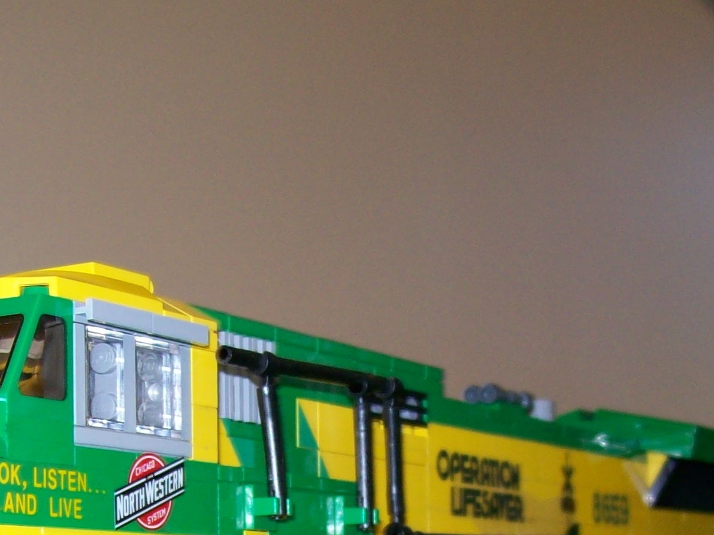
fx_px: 1773
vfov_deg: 16.6
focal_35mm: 86
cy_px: 602
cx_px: 322
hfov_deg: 22.8
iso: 80
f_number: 2.7
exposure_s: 1/64
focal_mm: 6
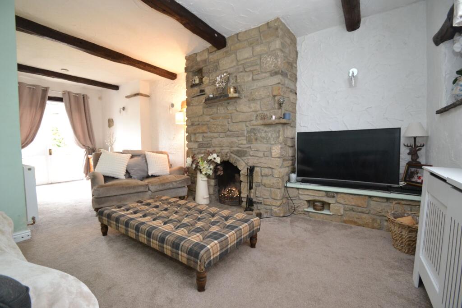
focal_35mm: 15
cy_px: 154
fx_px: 193
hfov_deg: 100.4
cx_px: 231
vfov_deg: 77.3
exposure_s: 1/60
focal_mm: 10
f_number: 3.5
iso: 1250
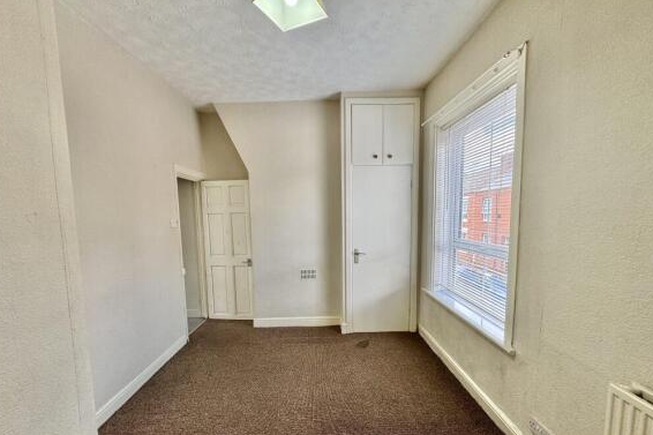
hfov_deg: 100.4
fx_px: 272
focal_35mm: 15
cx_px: 321
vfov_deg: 77.1
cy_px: 238
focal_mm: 2.22
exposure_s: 1/100
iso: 80
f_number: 2.2
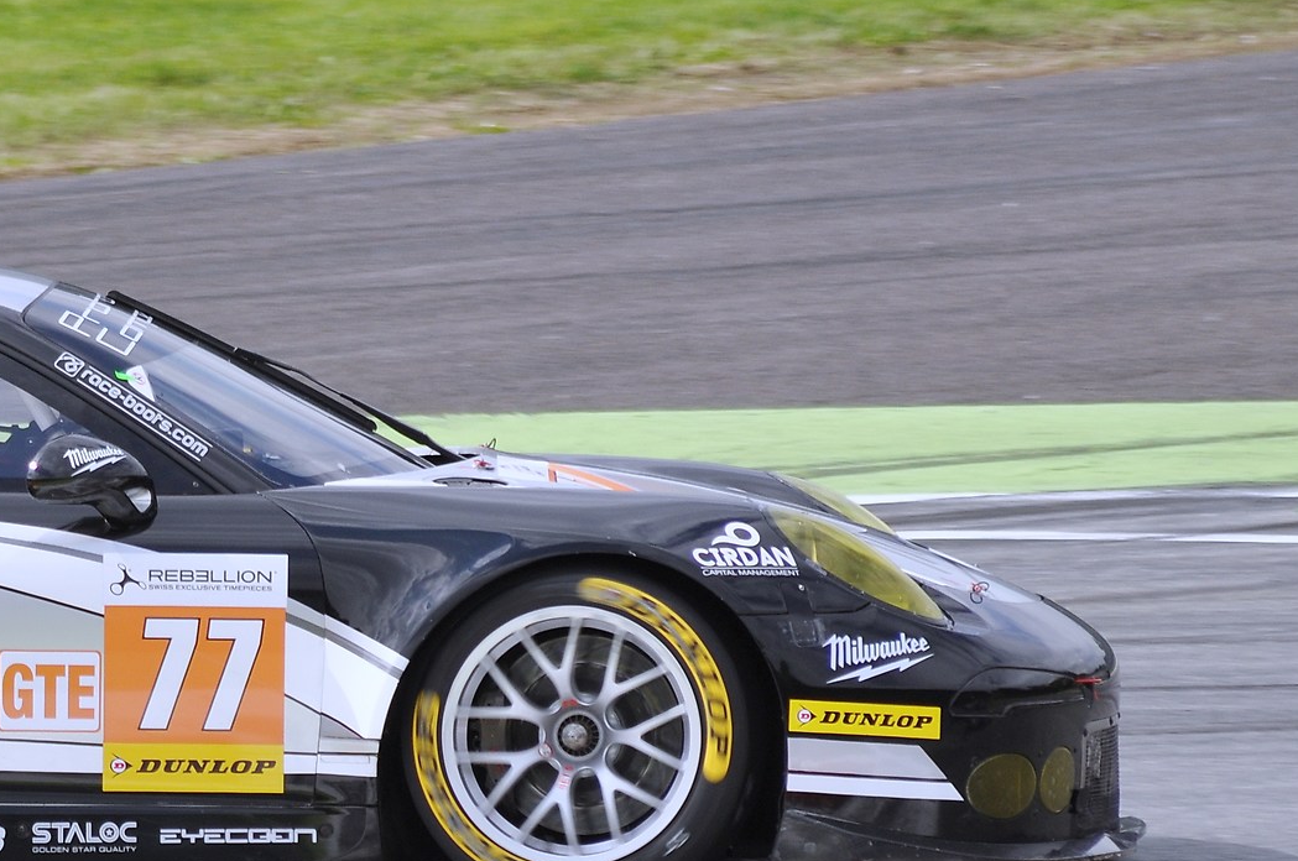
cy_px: 745
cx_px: -94
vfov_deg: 1.5
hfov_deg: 2.2
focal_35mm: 927
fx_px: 33372
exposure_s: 1/500
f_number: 8
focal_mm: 270
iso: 200
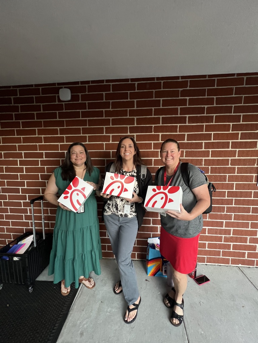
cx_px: 129
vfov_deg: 106.2
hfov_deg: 89.9
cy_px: 172
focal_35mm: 13
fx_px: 129
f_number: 1.8
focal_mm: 1.57
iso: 200
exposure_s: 1/60
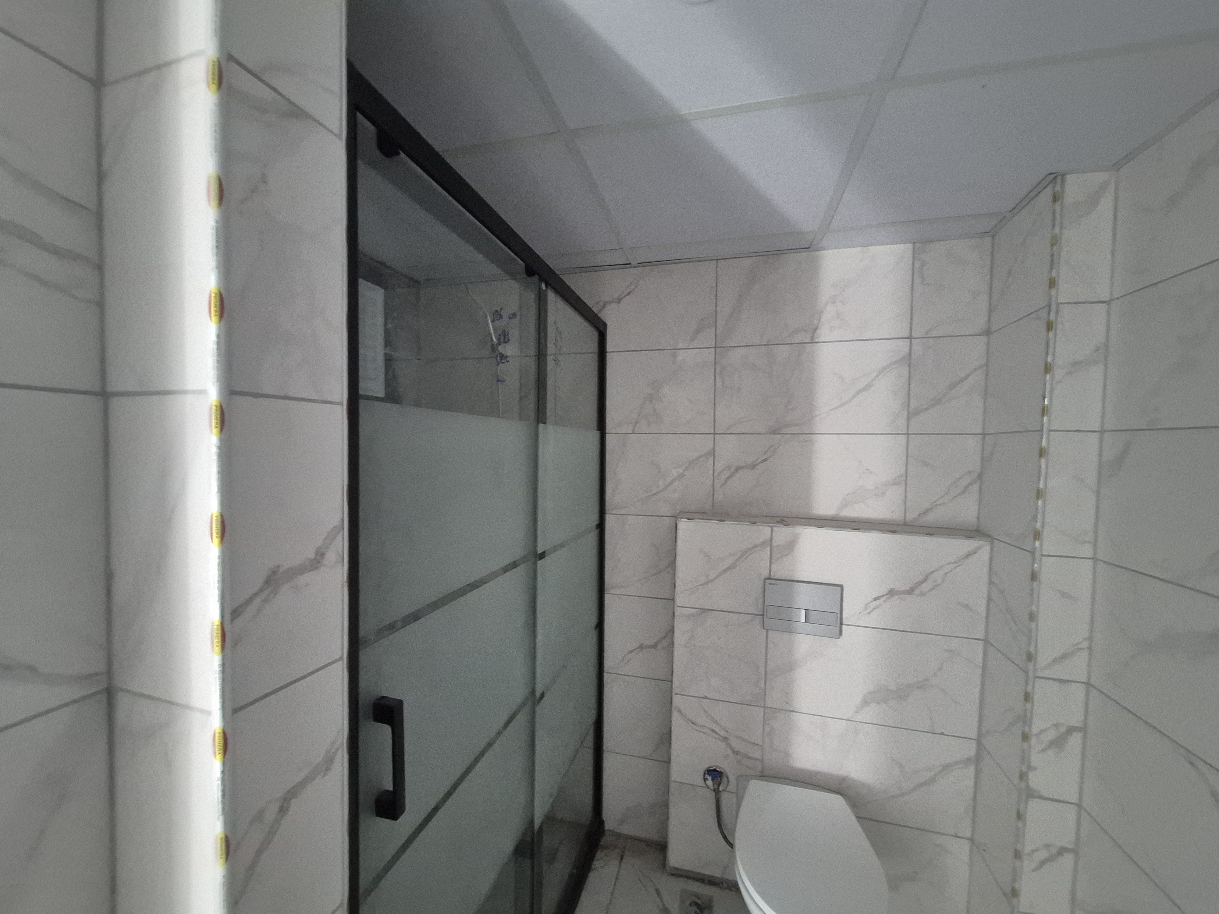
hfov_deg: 106.2
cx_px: 610
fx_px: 458
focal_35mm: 13
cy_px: 457
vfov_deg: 89.9
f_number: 2.2
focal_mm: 1.74
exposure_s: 1/50
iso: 1250
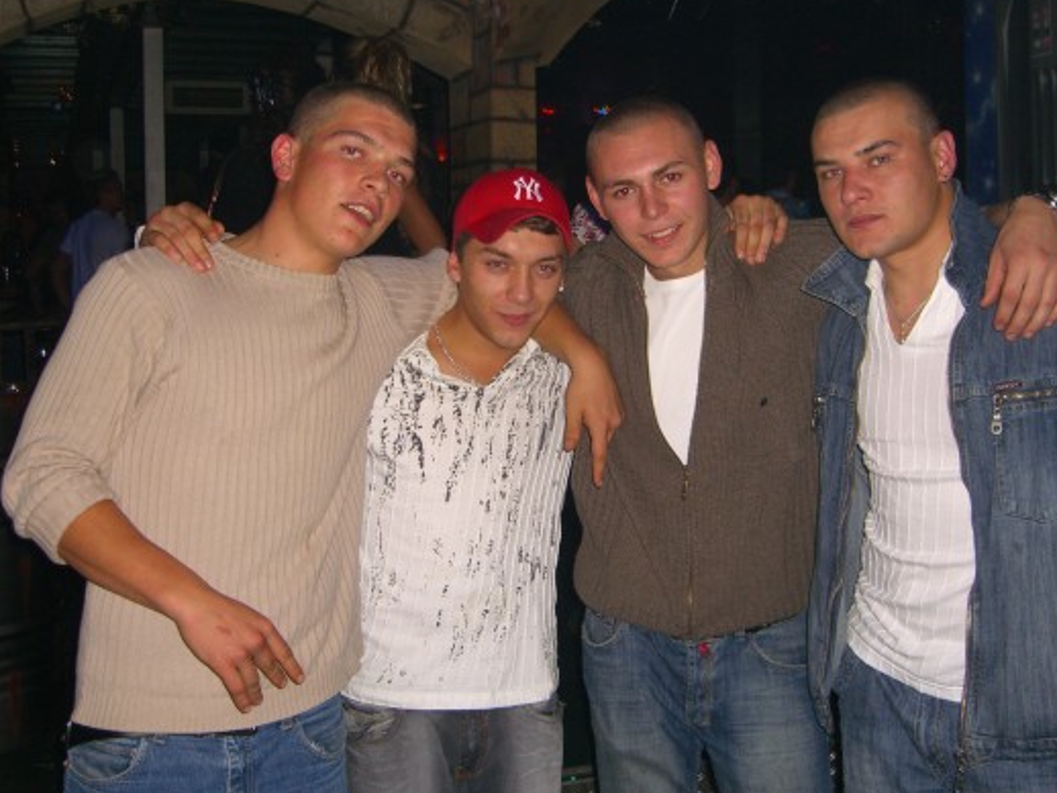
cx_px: 545
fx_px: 1344
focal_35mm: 44
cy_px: 365
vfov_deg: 32.9
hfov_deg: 42.9
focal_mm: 7.9
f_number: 2.8
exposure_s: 1/60
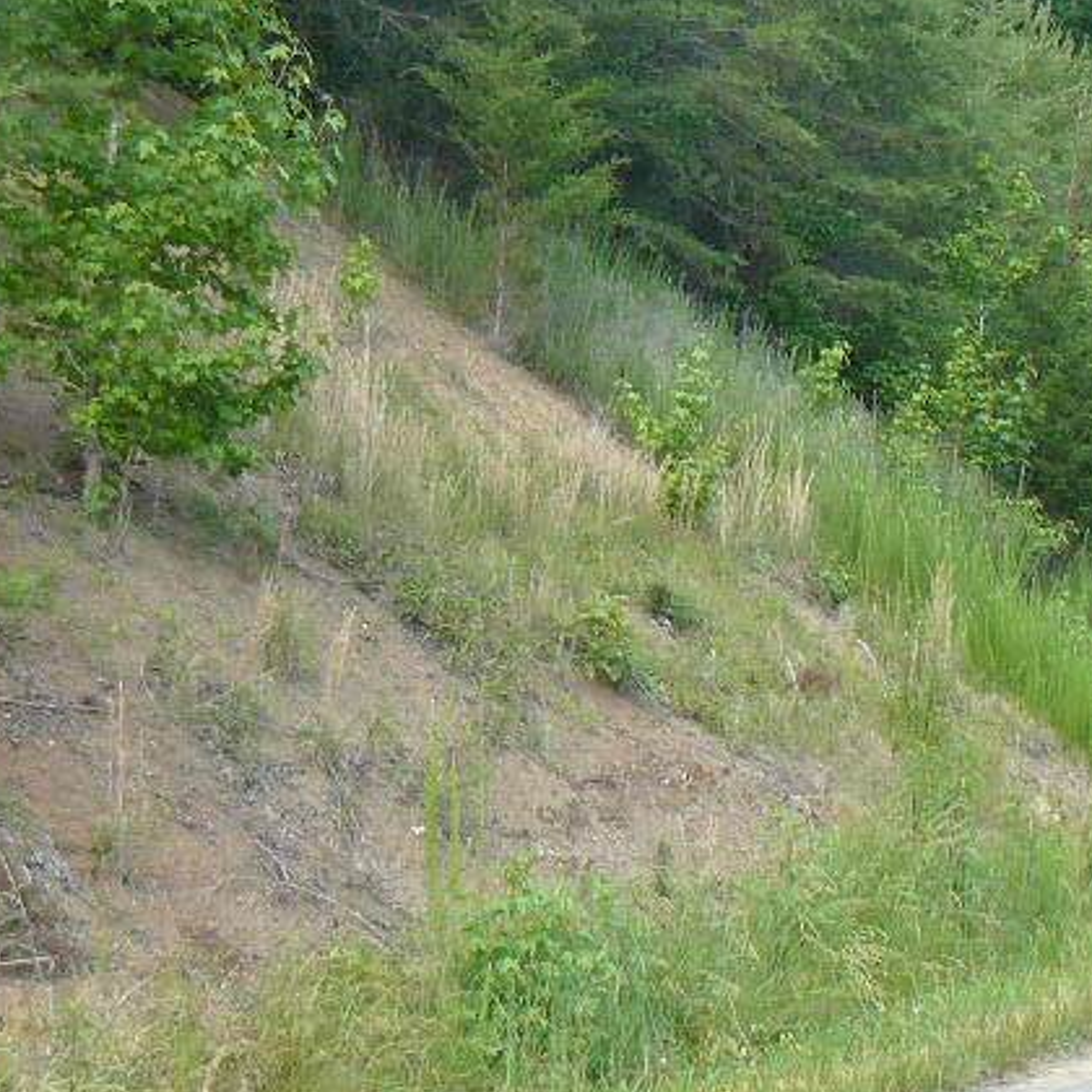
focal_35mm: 97
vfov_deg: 17.8
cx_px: 507
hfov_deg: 17.9
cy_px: 307
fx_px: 3462
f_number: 2.8
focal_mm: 6
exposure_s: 1/160
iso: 100
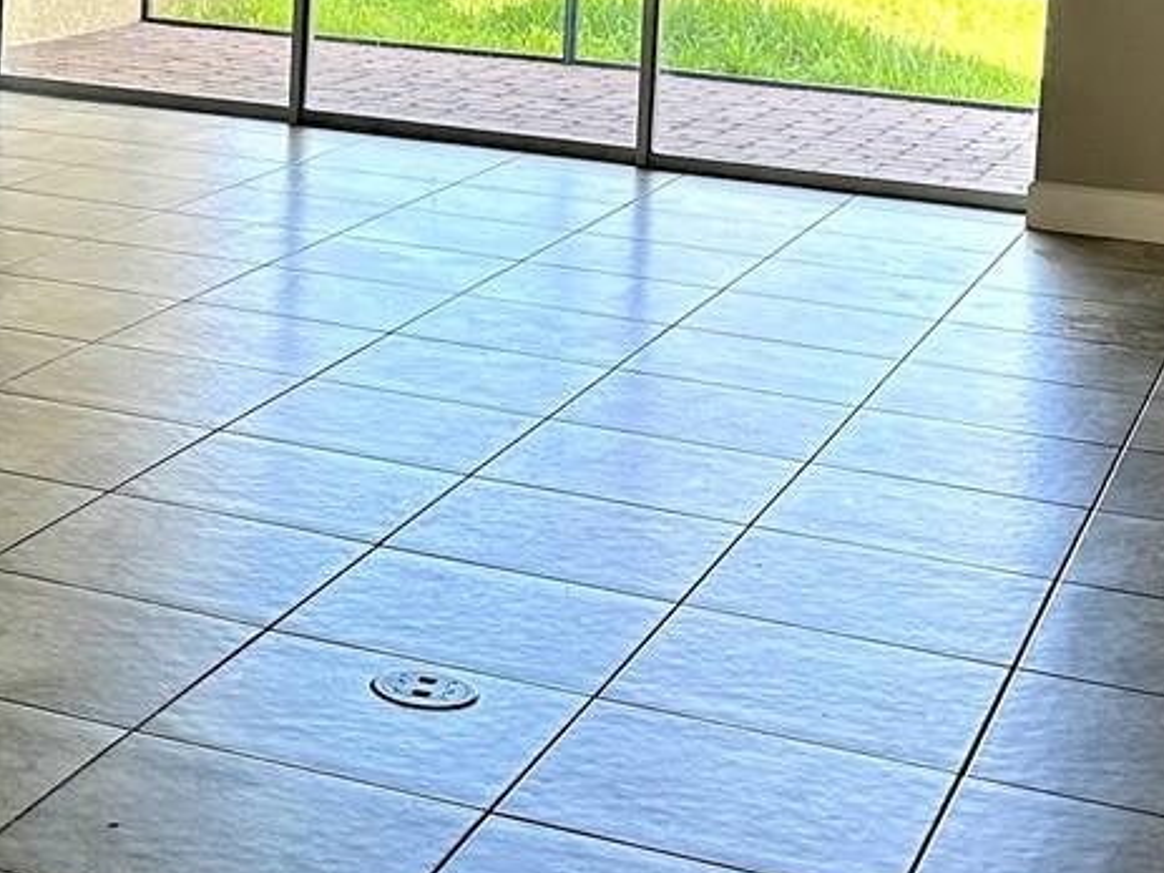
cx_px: -43
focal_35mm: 83
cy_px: -126
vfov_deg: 17.1
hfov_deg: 22.5
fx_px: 2790
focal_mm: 6.86
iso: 100
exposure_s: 1/123
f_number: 1.78
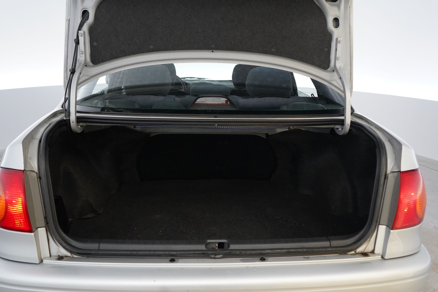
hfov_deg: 63.7
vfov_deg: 45.0
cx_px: 219
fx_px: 353
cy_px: 146
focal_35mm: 29
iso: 5000
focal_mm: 29
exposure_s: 1/160
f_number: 3.5
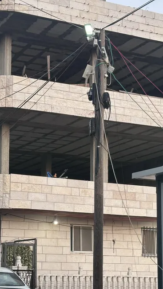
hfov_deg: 15.6
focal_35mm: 77
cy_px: 152
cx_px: 46
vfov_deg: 27.5
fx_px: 591
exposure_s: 1/114
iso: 50
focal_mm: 6.86
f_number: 1.78
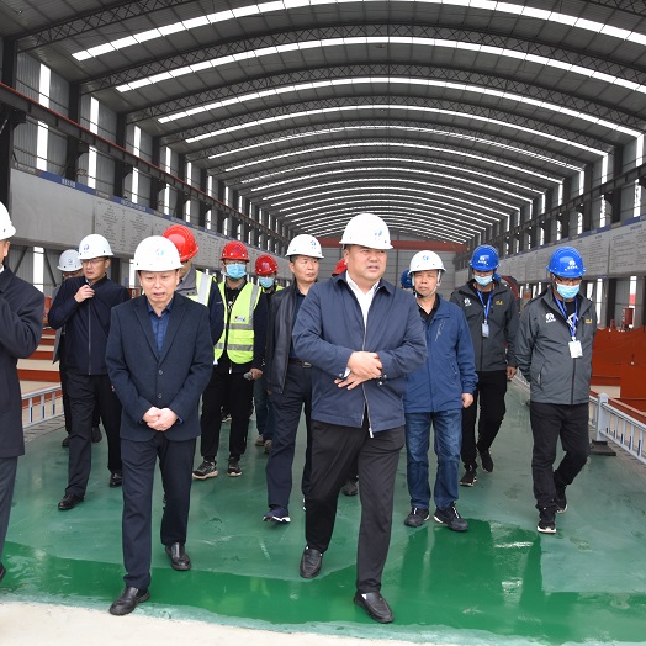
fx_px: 739
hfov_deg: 47.2
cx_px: 298
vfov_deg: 47.2
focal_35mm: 35
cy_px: 325
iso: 400
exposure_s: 1/250
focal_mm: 18
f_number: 4.5
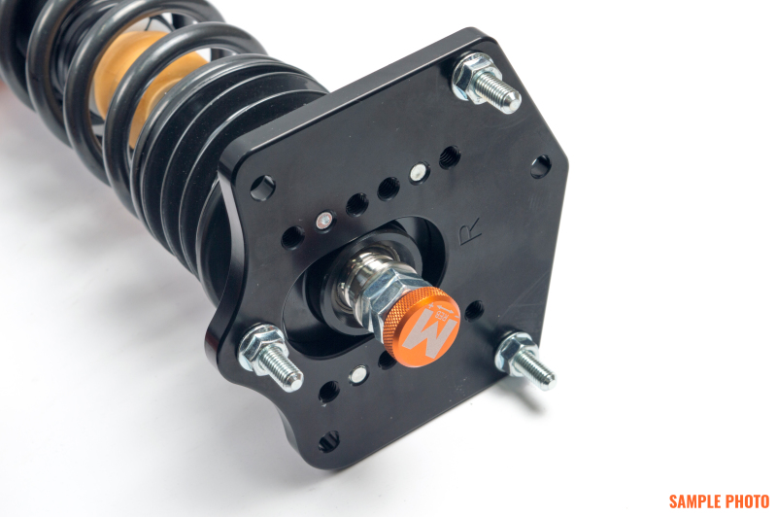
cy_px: 258
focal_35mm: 82
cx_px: 388
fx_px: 1779
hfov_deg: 24.6
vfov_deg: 16.5
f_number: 9
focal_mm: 55
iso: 100
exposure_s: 1/15
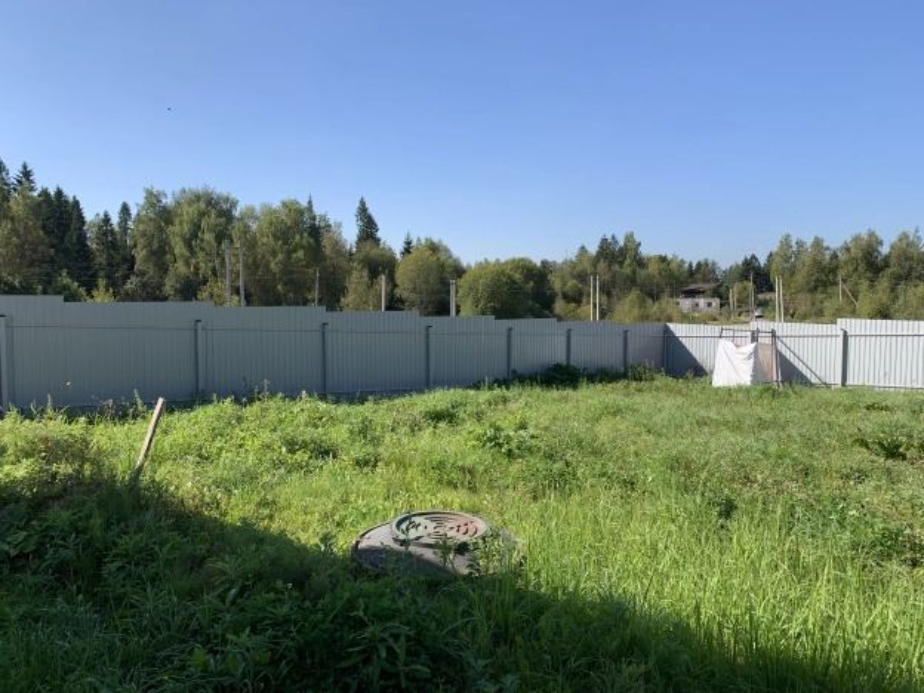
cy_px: 346
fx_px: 694
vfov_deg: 53.1
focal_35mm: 26
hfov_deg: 67.3
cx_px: 462
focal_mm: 4.25
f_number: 1.8
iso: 25
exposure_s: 1/1610
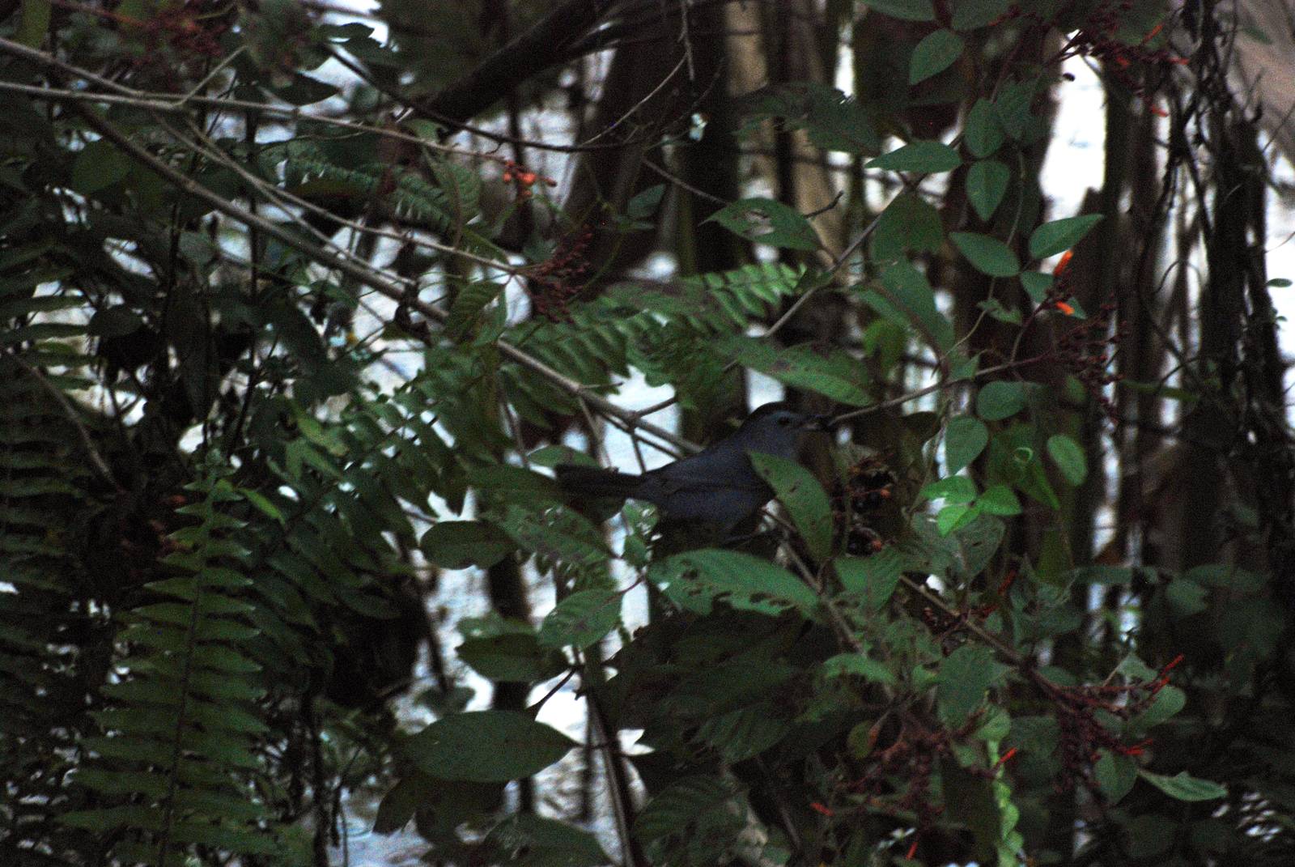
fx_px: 16206
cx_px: 648
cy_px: 434
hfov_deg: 4.6
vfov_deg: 3.1
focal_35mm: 450
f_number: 5.6
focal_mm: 300
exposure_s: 1/160
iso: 400
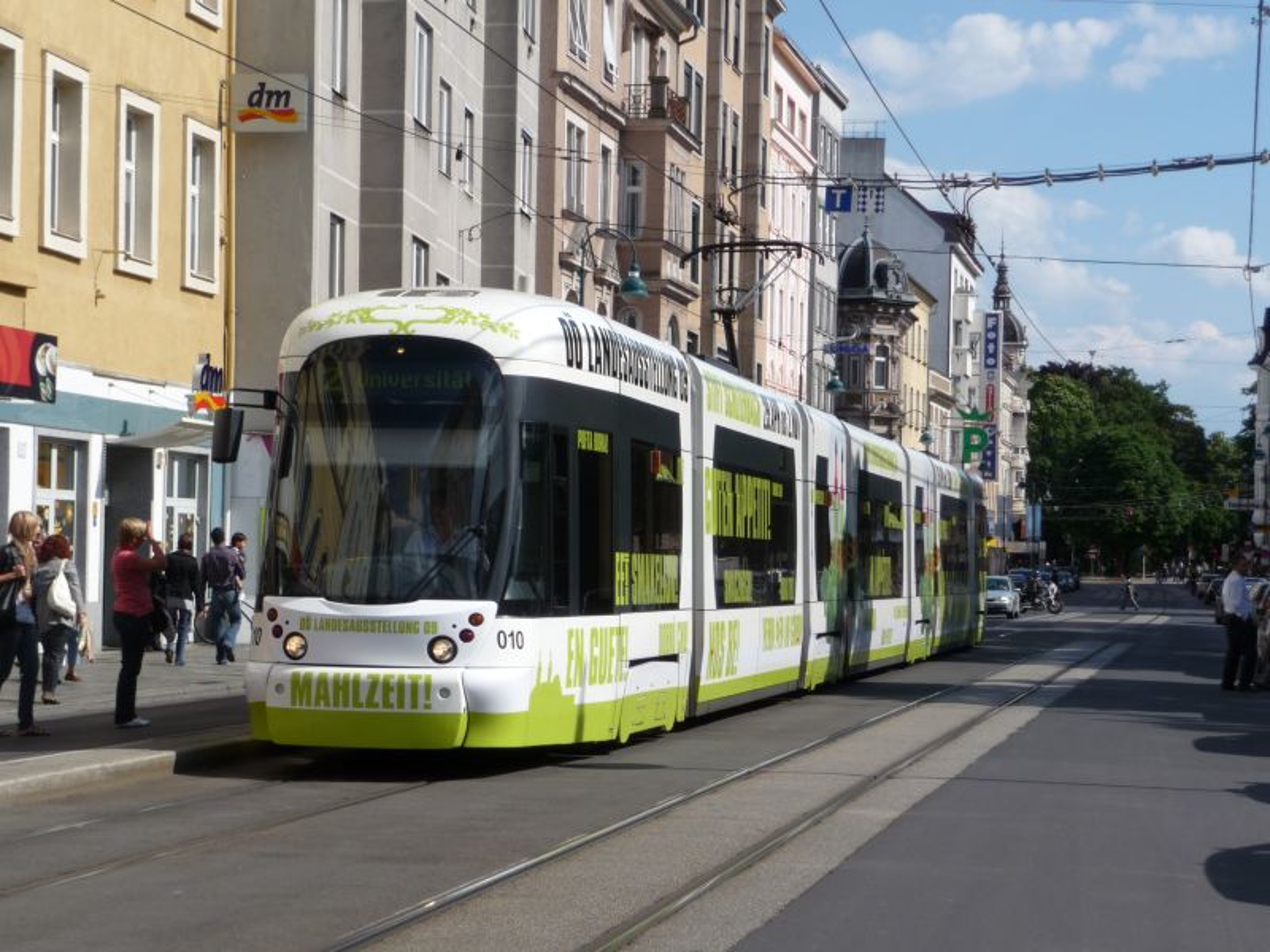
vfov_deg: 19.1
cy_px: 476
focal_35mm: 77
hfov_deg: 25.3
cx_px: 635
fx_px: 2825
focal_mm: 13.1
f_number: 4.6
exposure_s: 1/800
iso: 100
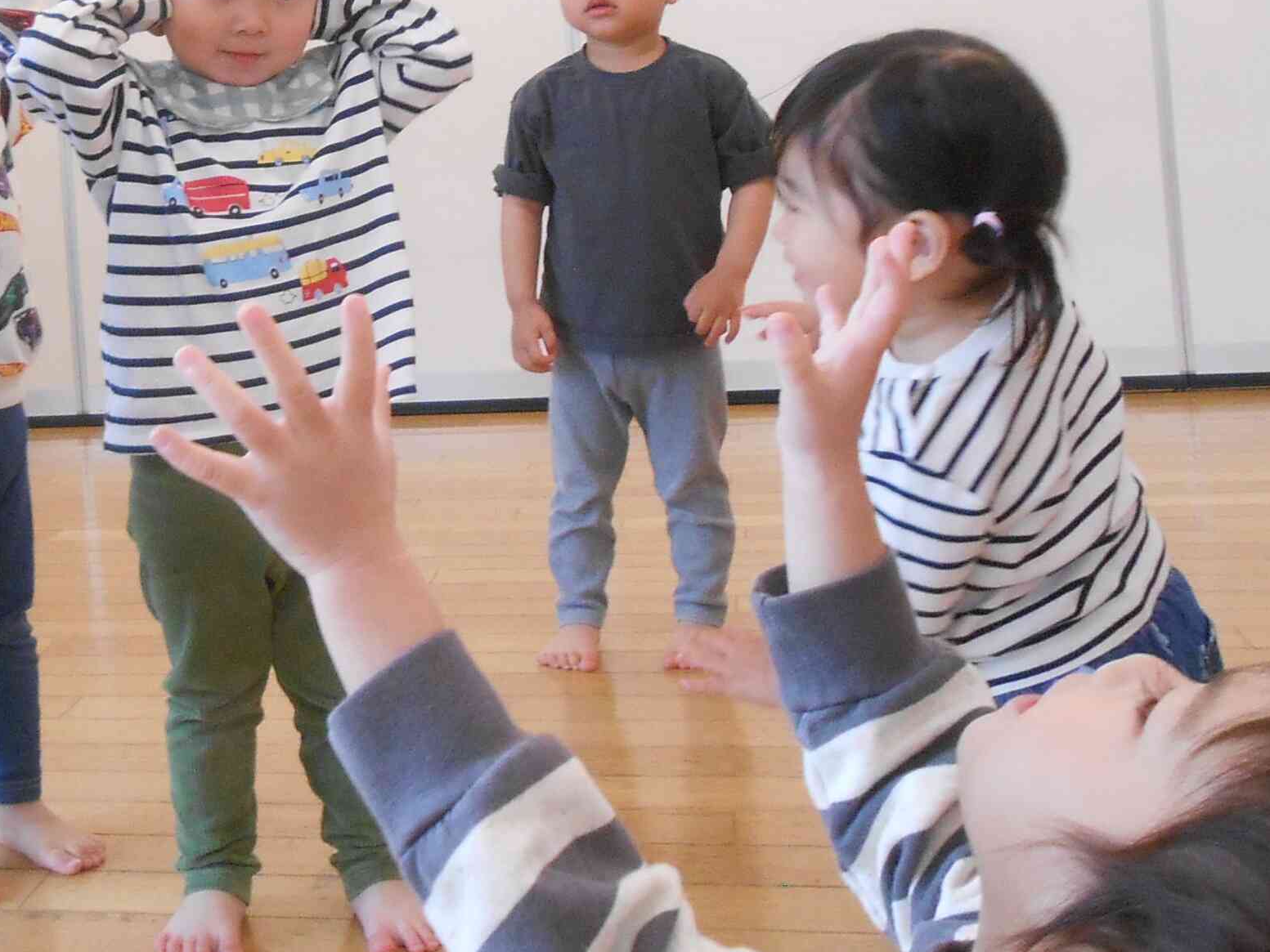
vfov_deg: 26.1
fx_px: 1981
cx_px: 151
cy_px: 78
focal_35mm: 54
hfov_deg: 33.8
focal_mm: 4.6
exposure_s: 1/125
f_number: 3.5
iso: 400
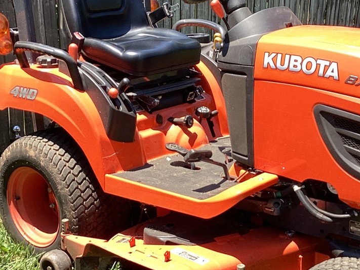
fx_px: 686
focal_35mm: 66
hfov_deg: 29.4
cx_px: 193
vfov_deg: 22.2
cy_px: 132
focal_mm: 3.3
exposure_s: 1/330
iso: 25
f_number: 2.4
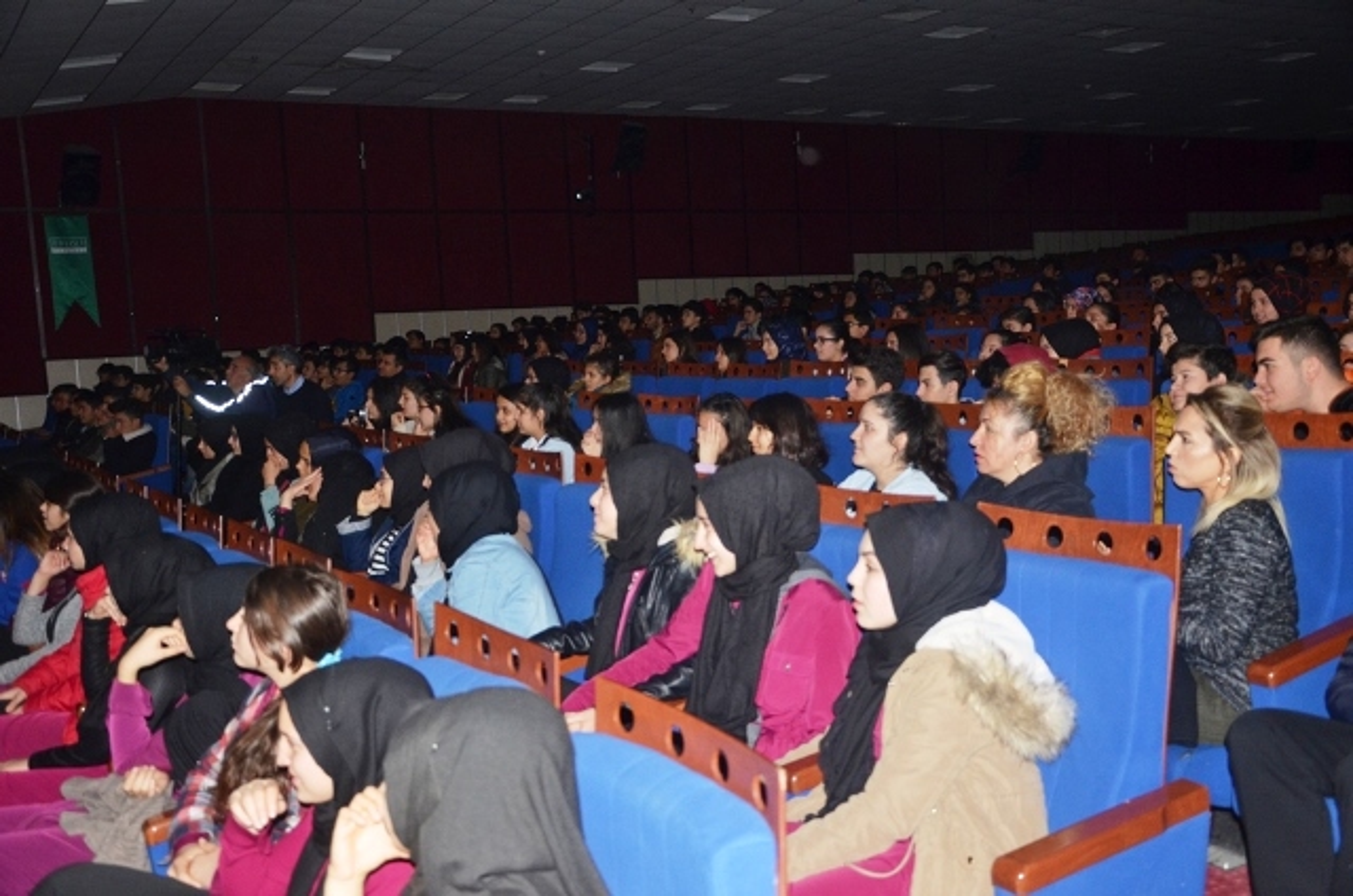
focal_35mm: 36
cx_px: 676
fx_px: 1350
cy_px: 448
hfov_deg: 53.2
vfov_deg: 36.7
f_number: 3.8
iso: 800
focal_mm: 24
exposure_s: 1/60
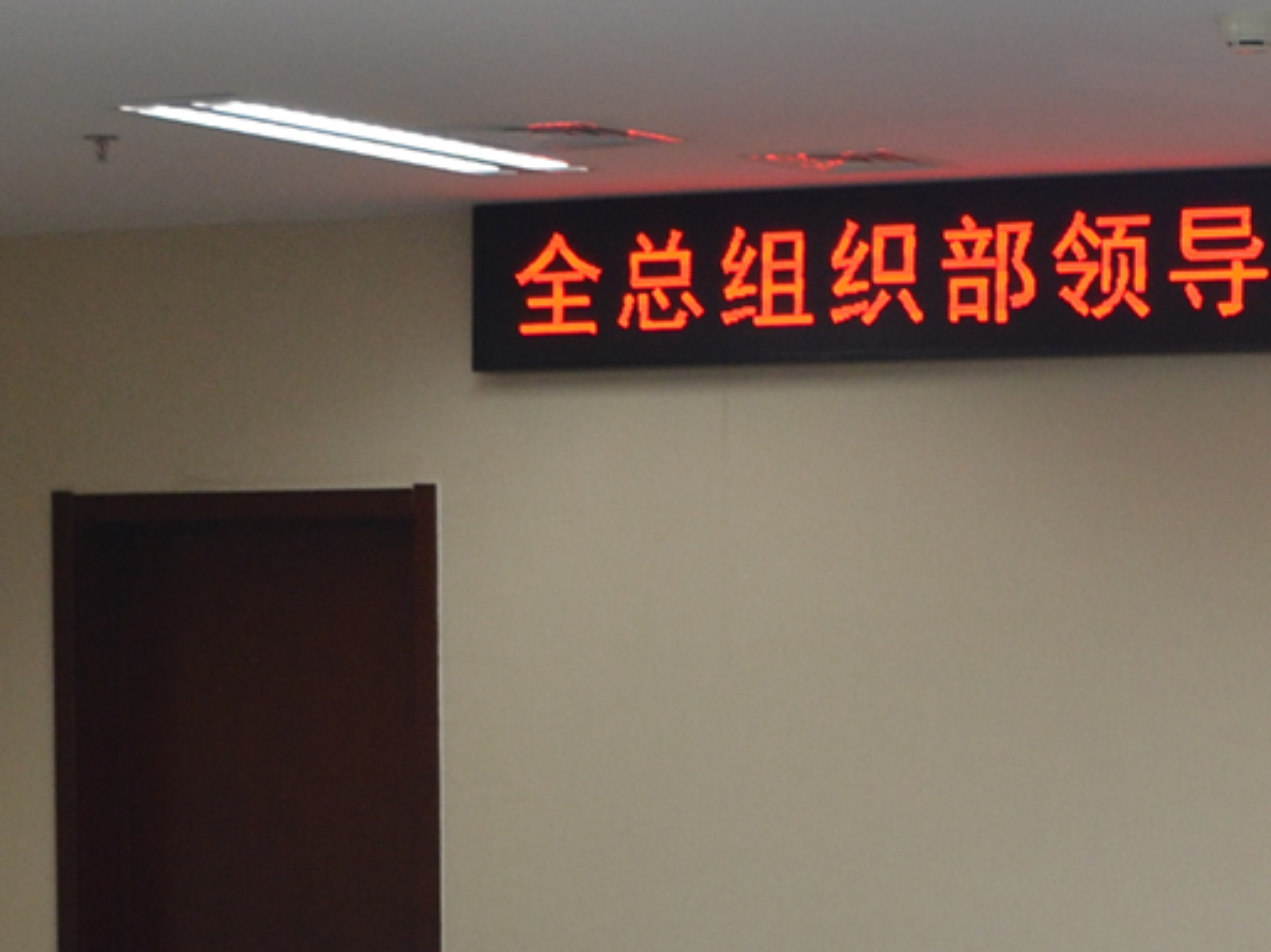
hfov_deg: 17.6
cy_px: 1439
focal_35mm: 112
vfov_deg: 12.5
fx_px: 4111
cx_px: 775
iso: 400
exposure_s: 1/80
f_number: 4.5
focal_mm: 20
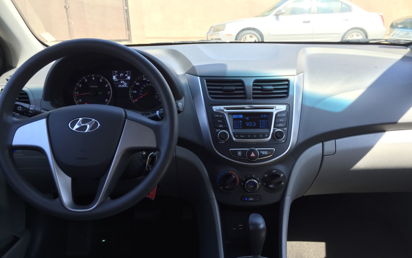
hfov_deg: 61.2
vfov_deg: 40.6
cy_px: 126
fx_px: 348
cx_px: 207
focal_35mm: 31
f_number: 2.2
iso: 32
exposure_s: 1/123
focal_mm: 4.15
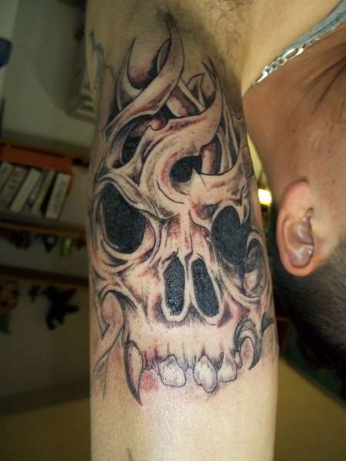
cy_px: 230
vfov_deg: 51.4
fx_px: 480
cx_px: 173
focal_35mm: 36
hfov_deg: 39.7
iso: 250
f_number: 3.1
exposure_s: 1/30
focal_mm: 6.5
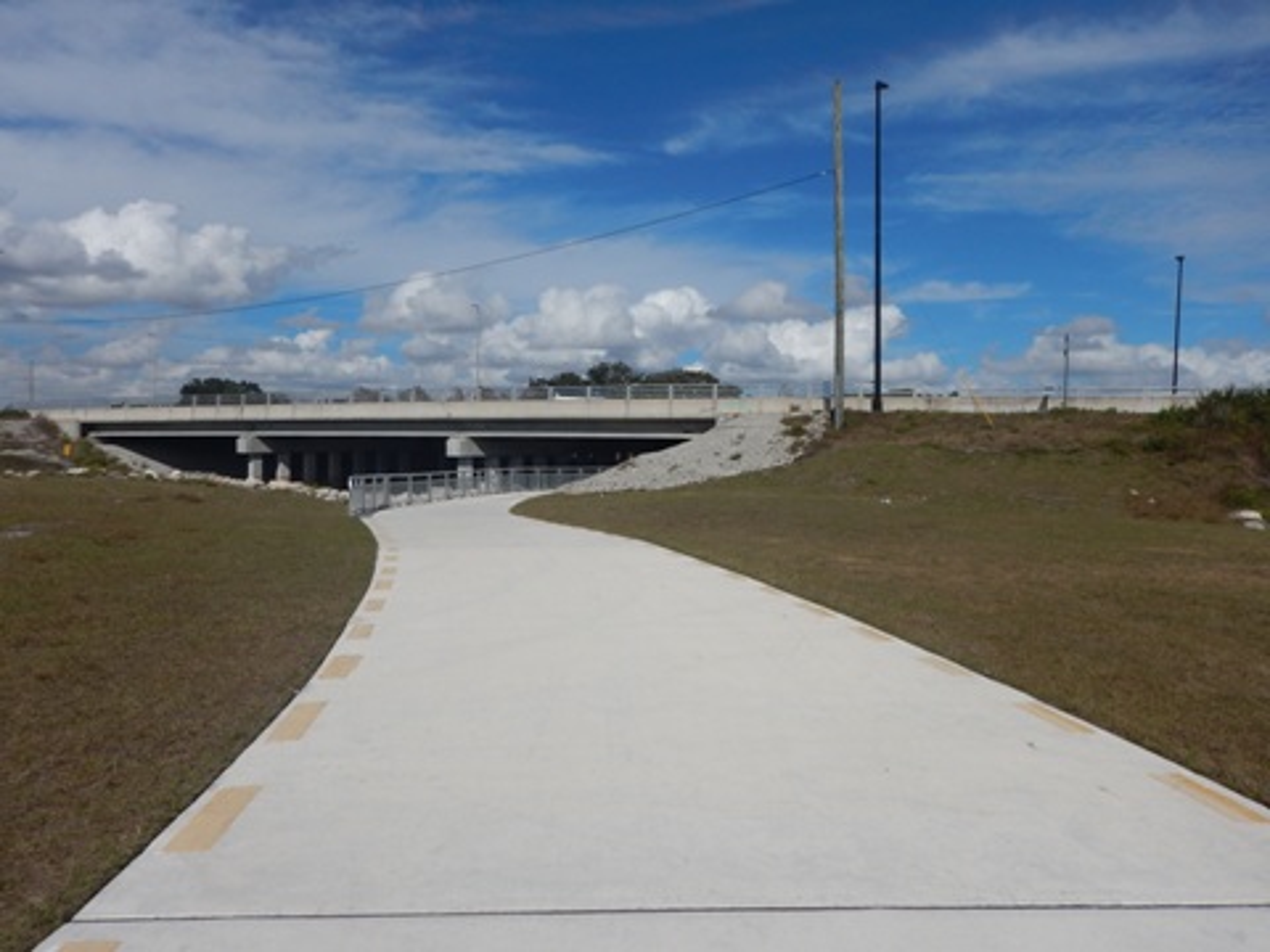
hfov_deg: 71.6
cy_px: 476
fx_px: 881
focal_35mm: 24
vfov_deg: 56.8
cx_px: 635
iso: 125
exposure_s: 1/800
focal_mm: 4.3
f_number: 8.2
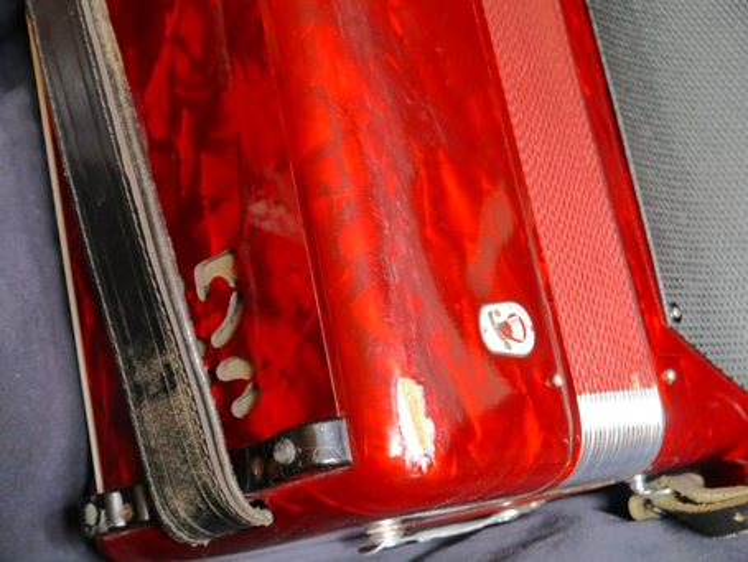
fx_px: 1254
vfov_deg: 25.3
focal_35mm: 58
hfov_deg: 33.2
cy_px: 281
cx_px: 374
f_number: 4.9
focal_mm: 29
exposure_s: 1/10
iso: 640
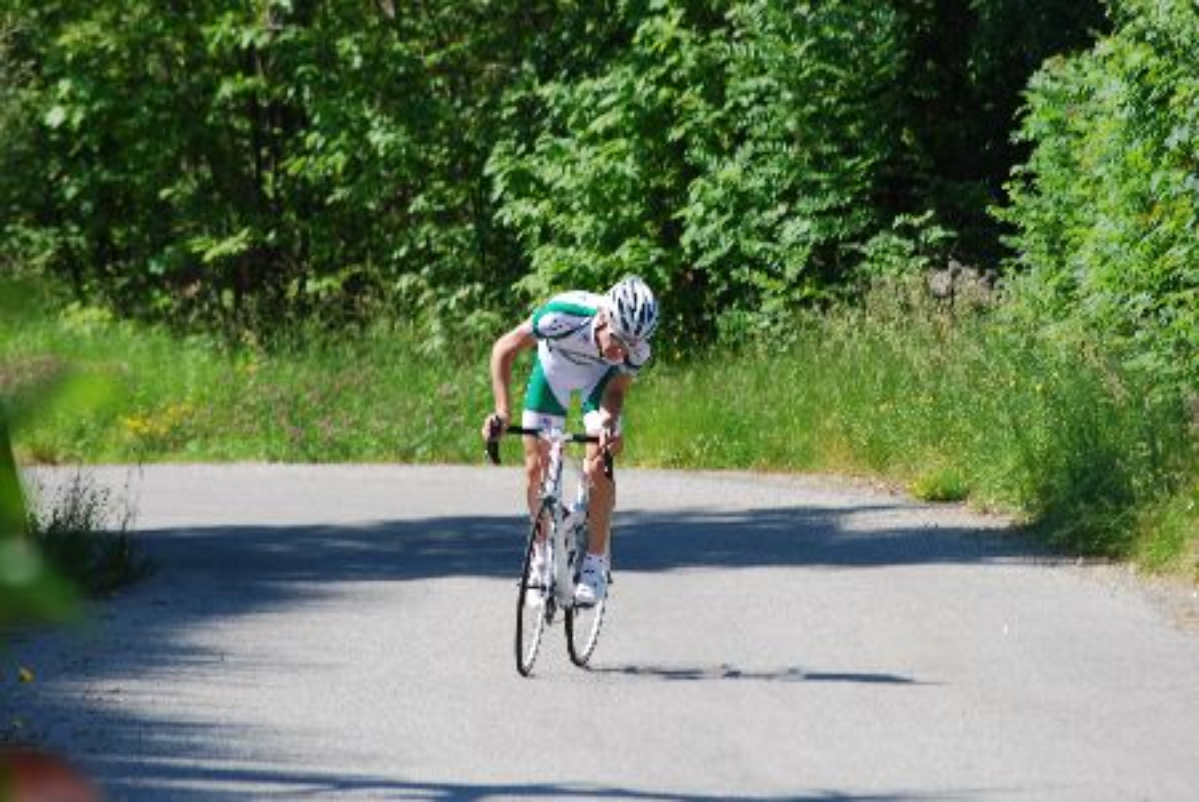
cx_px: 600
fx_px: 10001
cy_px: 401
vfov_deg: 4.6
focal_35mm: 300
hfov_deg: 6.9
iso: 100
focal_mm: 200
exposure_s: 1/125
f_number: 8
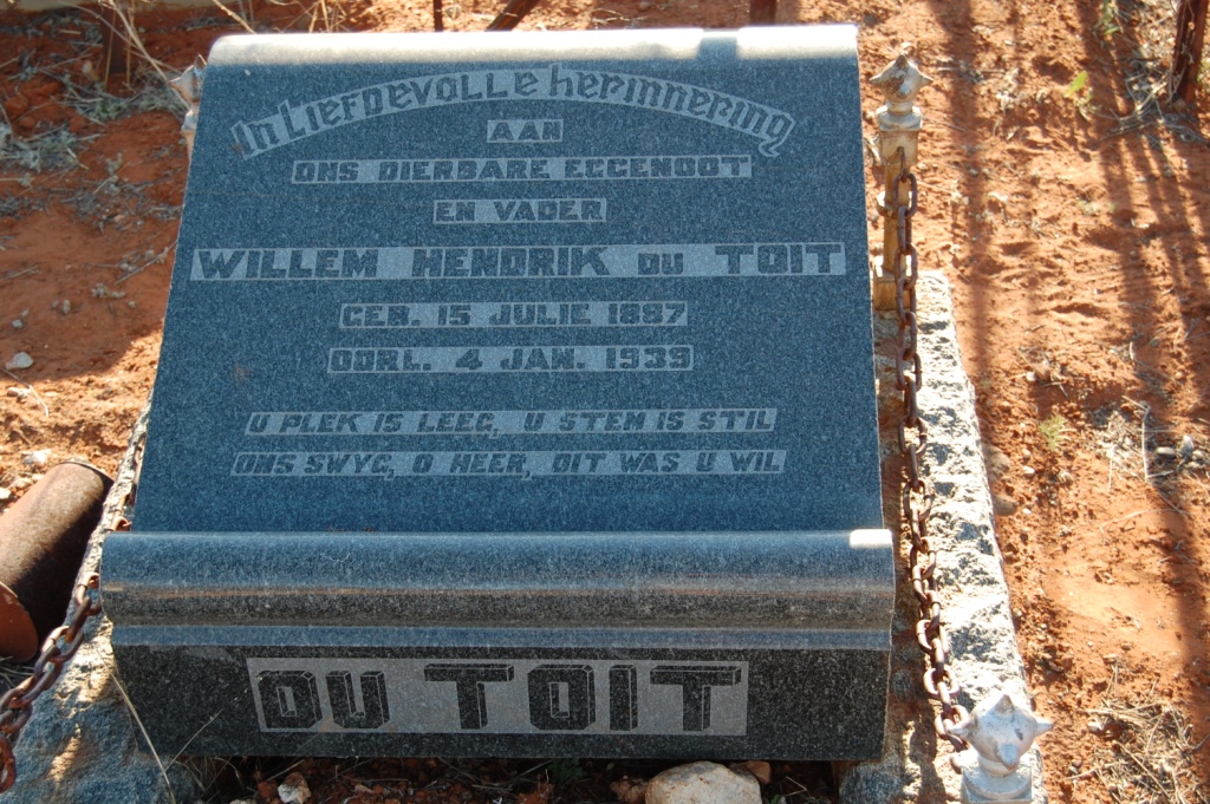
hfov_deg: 35.1
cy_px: 402
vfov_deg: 23.7
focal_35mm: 57
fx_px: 1914
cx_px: 605
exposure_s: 1/125
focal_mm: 38
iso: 280
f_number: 5.6
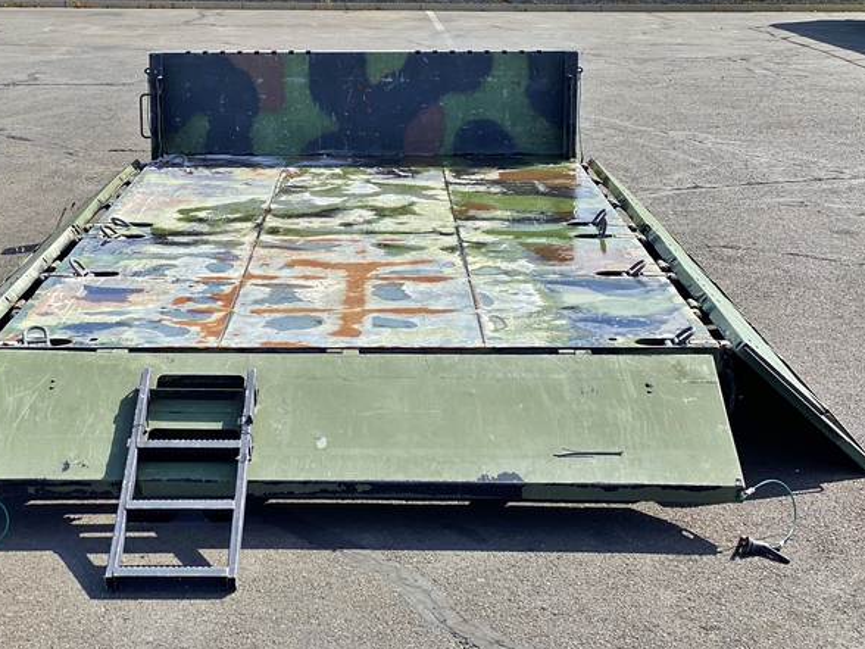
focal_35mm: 69
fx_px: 1724
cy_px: 239
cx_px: 343
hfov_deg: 28.1
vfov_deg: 21.3
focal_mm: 6
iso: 20
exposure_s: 1/1332
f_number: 2
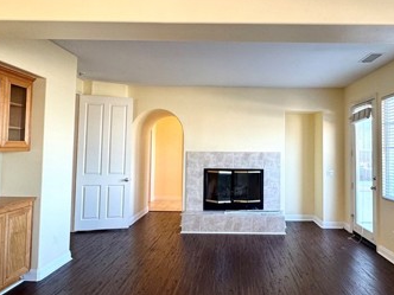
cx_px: 234
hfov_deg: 64.8
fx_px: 307
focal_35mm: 27
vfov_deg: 51.3
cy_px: 135
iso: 125
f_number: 2.2
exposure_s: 1/111
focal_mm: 2.22
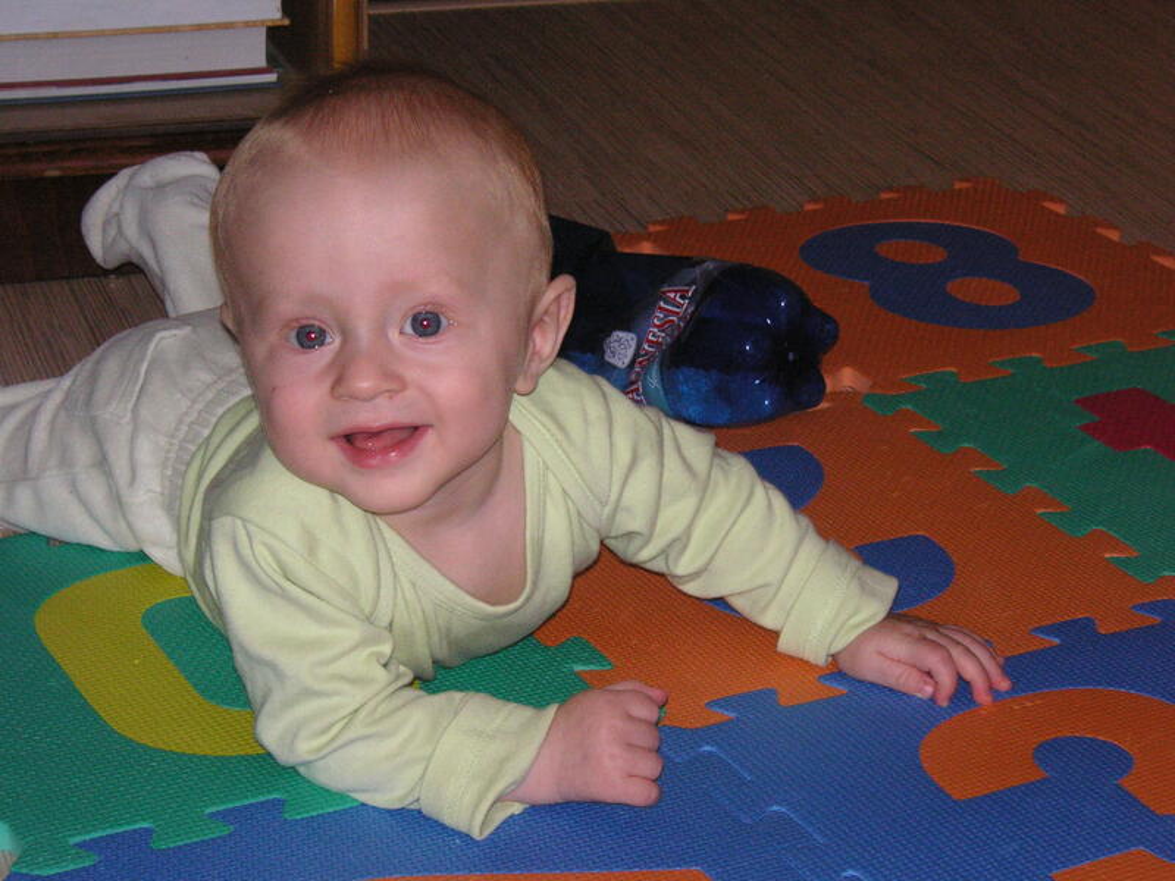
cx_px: 588
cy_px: 440
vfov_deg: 15.4
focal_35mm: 96
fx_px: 3259
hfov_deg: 20.4
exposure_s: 1/90
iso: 160
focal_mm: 15.9
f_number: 4.9
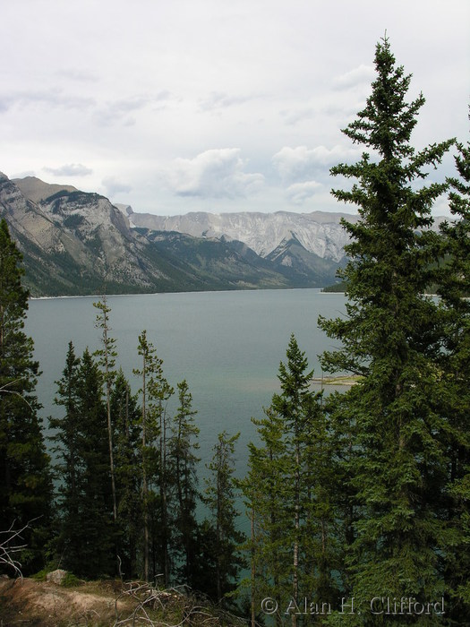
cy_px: 314
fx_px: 634
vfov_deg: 52.6
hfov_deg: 40.7
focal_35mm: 35
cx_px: 235
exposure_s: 1/150
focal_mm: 8.9
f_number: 8
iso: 50
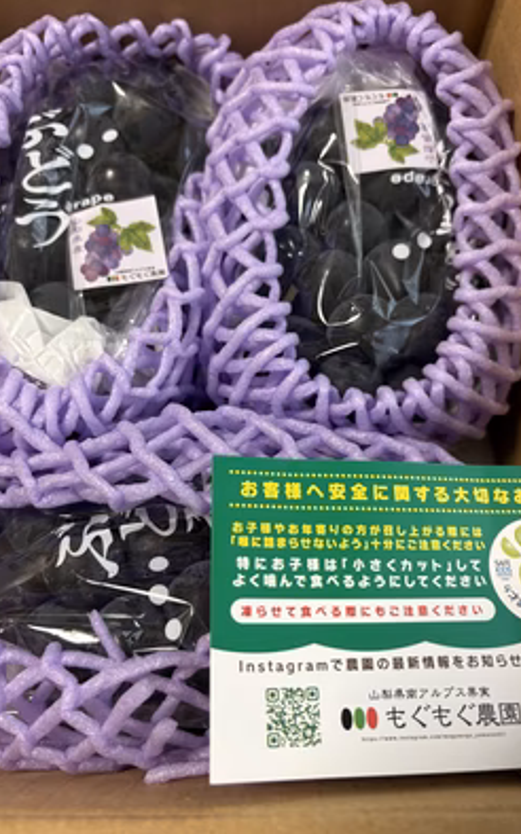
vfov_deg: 66.5
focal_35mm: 28
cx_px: 256
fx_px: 637
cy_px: 415
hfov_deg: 44.5
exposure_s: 1/60
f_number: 1.6
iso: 125
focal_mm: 5.96
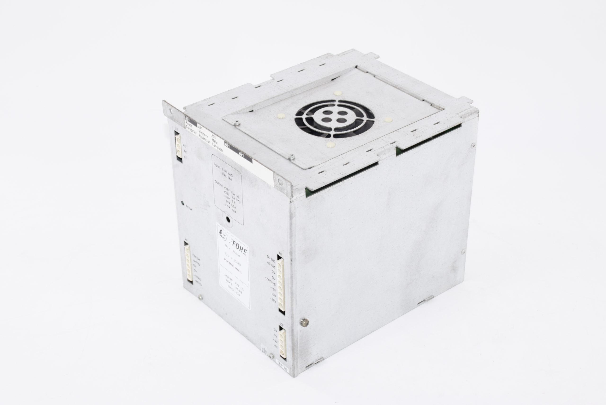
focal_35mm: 63
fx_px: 1061
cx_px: 303
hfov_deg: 31.9
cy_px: 202
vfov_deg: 21.6
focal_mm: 42
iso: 200
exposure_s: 1/50
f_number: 13
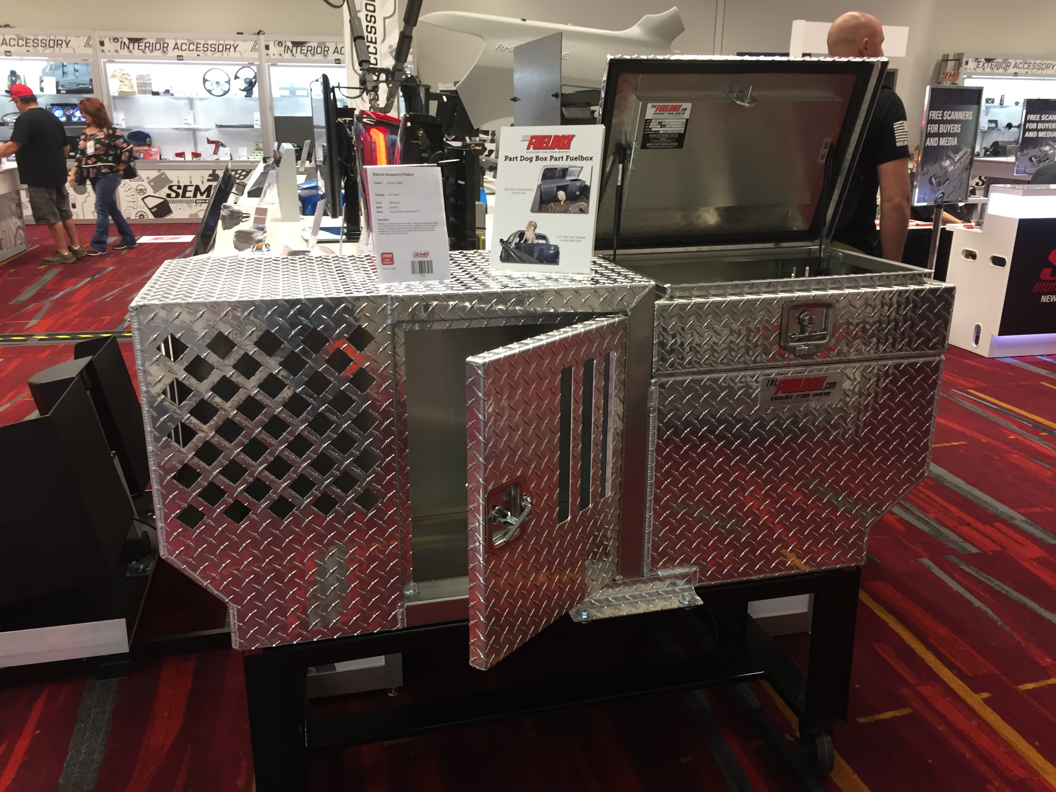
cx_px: 528
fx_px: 885
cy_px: 396
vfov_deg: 48.2
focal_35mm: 29
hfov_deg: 61.7
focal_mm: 4.15
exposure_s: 1/30
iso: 80
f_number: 2.2
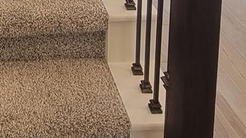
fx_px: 391
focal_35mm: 60
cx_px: 9
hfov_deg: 32.5
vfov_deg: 14.6
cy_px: -174
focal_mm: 2.2
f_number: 2.2
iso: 125
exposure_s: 1/60
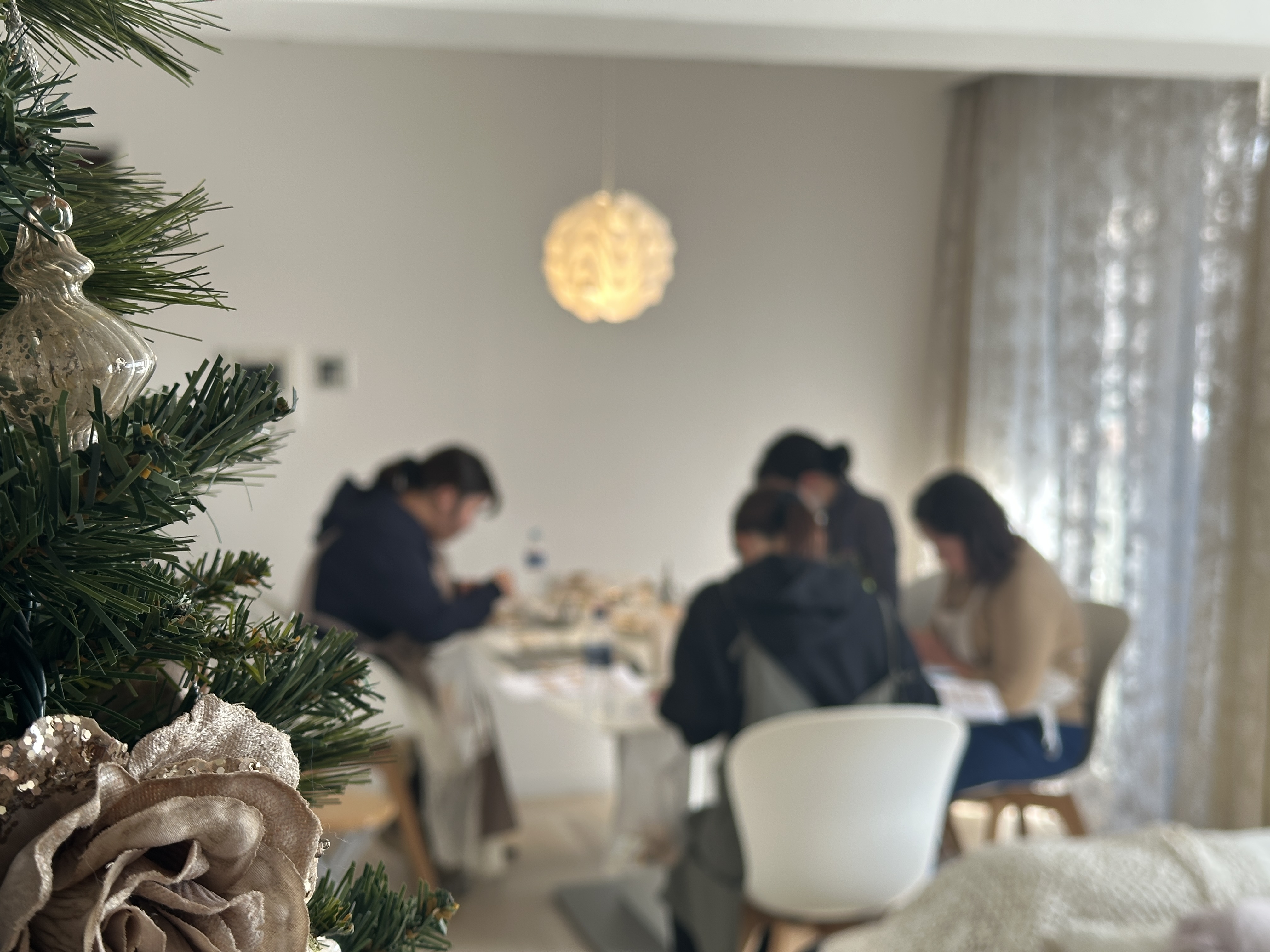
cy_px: 476
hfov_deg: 39.7
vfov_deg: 30.3
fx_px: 1761
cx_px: 635
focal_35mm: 48
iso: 80
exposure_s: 1/111
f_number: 1.78
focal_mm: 6.86
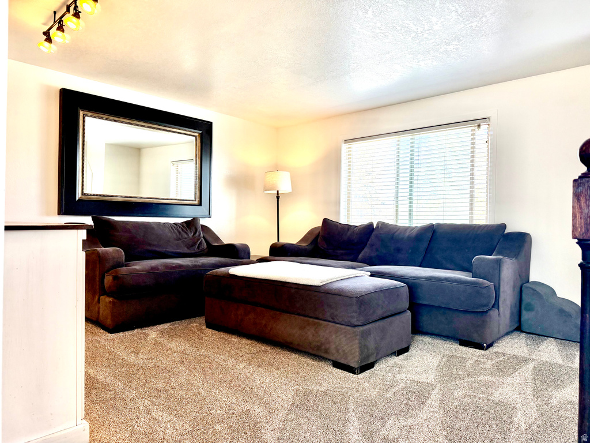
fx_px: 409
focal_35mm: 24
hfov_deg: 71.6
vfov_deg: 56.8
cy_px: 222
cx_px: 295
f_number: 1.78
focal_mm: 6.76
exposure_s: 1/208
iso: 200
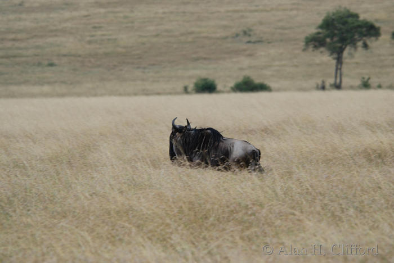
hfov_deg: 6.5
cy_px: 132
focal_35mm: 315
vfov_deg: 4.4
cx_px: 197
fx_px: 3450
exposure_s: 1/125
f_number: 5.3
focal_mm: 210
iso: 100
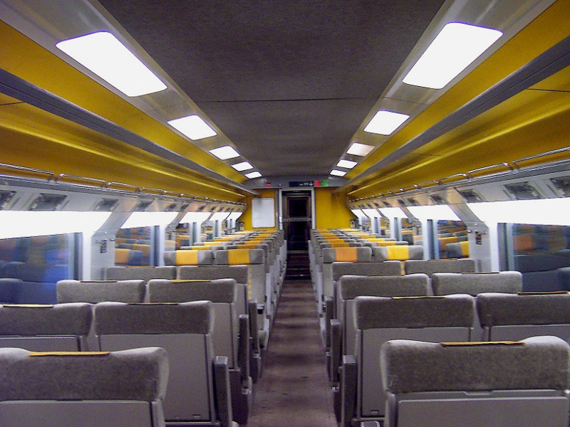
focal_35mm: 36
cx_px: 285
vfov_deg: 39.7
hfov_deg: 51.4
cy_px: 214
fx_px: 593
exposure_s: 1/15
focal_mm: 5.6
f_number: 2.8
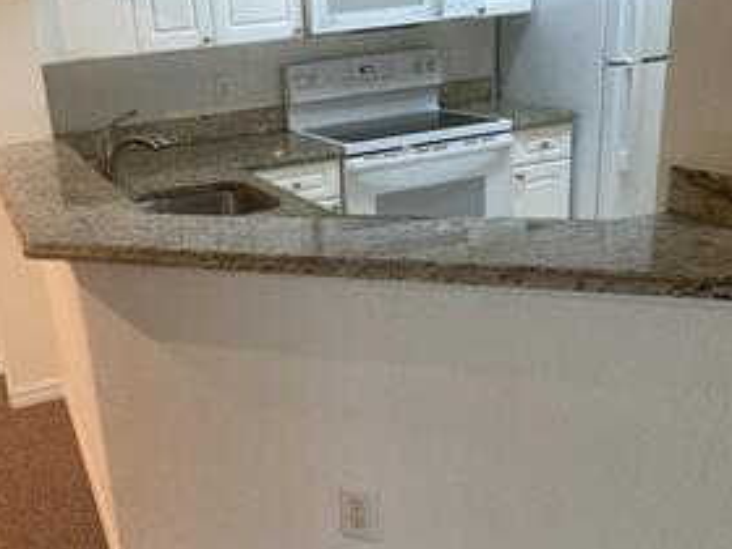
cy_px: 335
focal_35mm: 40
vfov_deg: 35.8
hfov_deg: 46.2
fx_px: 846
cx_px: 259
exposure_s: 1/60
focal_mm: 3.99
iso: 320
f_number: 1.8
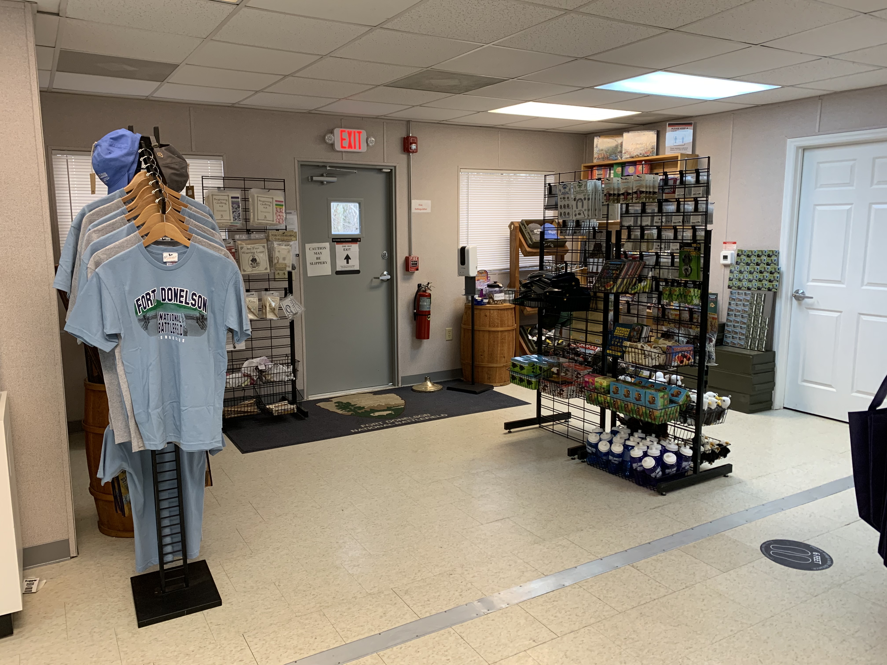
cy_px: 332
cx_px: 444
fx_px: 666
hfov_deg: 67.3
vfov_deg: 53.1
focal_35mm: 26
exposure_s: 1/60
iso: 125
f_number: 1.8
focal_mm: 4.25
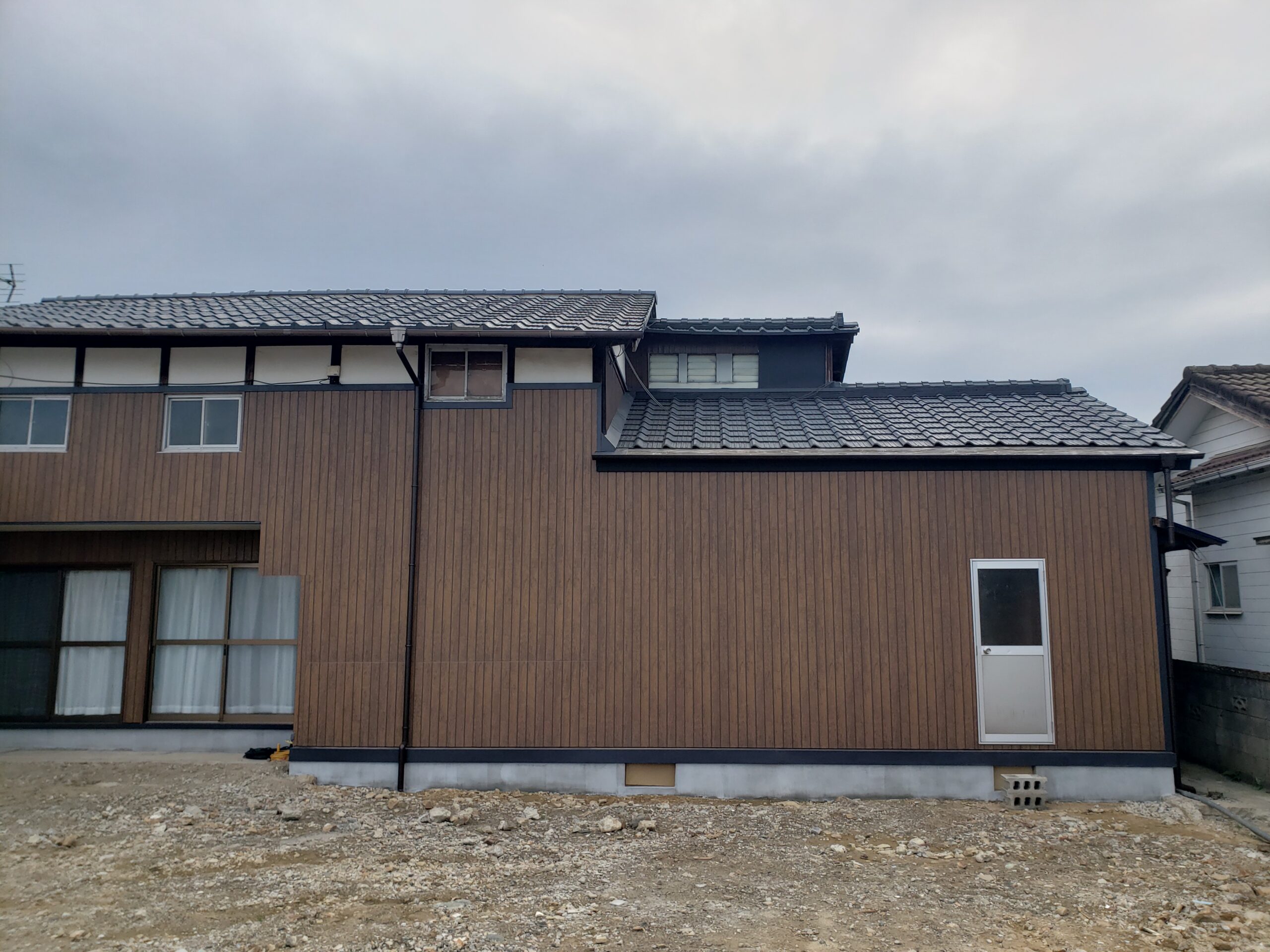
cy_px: 476
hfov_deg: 67.3
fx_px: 954
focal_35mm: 26
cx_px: 635
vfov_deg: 53.1
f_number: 2.4
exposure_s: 1/904
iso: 50
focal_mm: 4.3
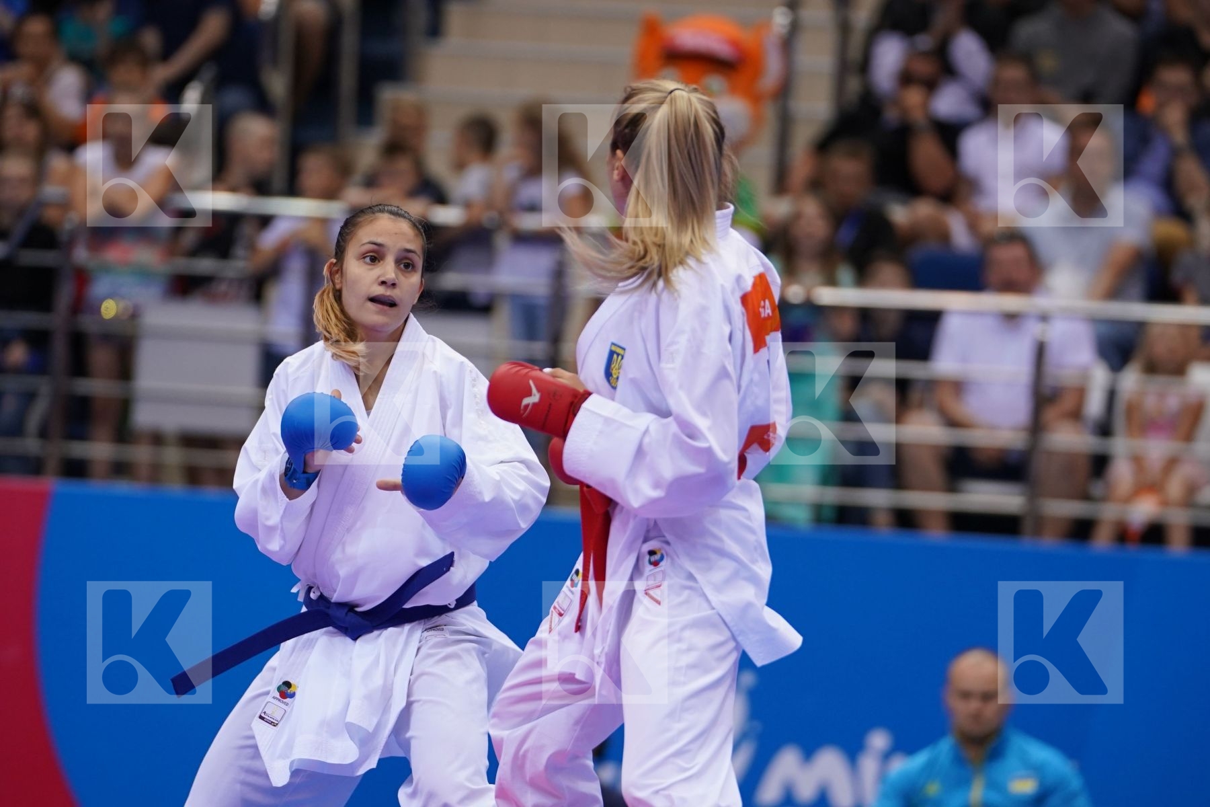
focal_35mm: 279
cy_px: 404
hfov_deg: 7.4
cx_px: 605
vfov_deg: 4.9
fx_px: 9377
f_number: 2.8
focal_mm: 186
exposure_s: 1/1000
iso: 1000
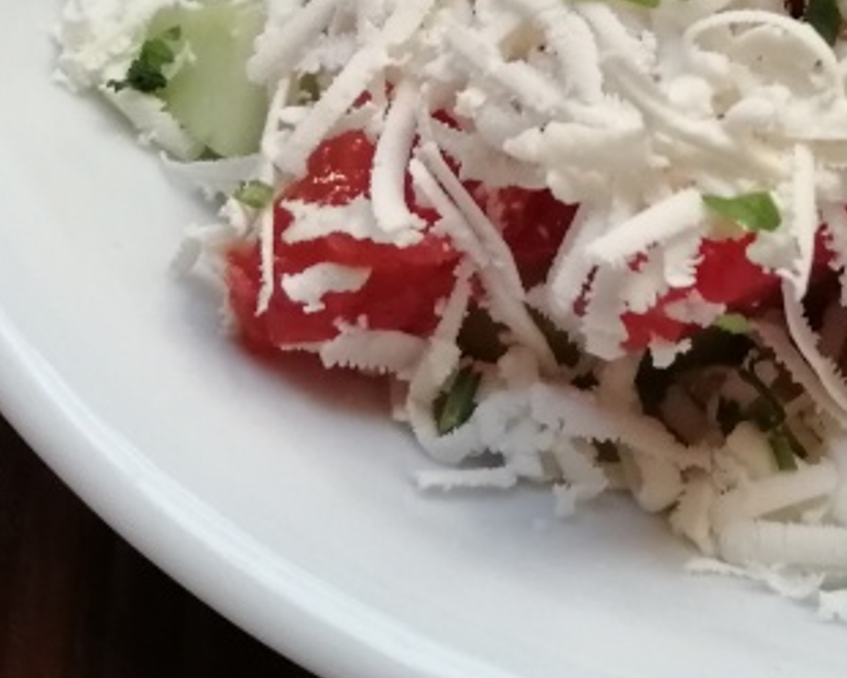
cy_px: -186
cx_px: 880
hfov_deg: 21.1
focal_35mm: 87
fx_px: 2181
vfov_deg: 16.7
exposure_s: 1/33.3
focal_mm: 3.95
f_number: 1.8
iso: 200
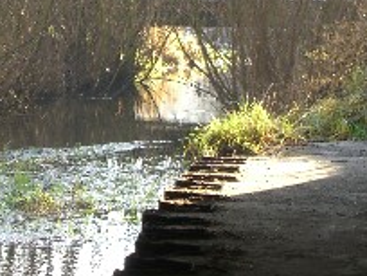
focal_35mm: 325
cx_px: 31
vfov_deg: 4.6
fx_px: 3446
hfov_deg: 6.1
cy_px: 17
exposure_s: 1/80
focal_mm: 23.7
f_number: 5.1
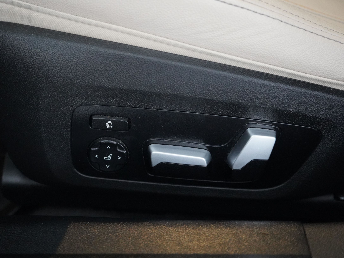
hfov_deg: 45.8
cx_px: 165
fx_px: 407
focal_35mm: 41
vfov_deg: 35.1
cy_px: 127
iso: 12800
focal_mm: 37
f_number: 4
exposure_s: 1/60
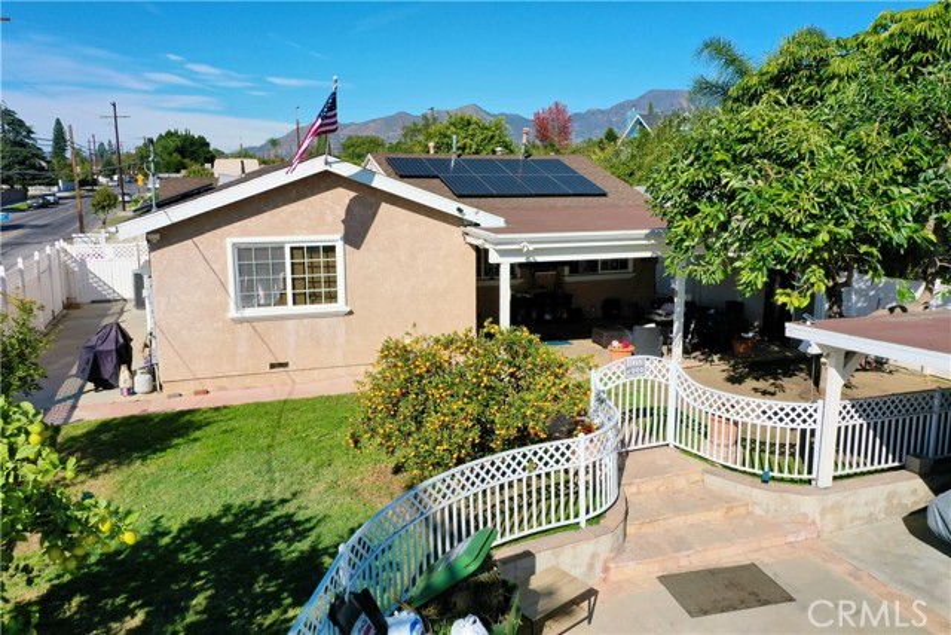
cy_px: 318
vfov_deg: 46.4
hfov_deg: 65.5
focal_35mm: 28
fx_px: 740
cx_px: 476
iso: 100
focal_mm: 10.26
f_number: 6.3
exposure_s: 1/800
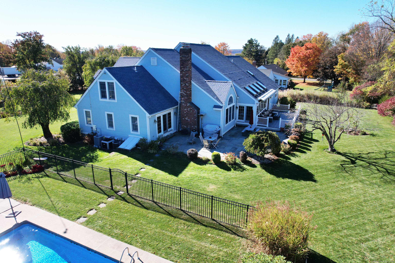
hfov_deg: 78.6
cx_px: 198
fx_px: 241
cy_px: 132
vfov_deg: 57.2
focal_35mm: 22
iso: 200
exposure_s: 1/2500
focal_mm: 8.38
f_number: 2.8
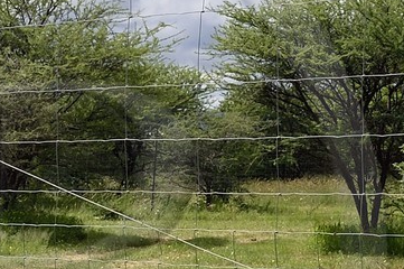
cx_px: -75
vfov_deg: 9.6
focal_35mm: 142
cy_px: 269
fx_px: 1592
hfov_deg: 14.0
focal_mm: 32
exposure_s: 1/400
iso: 200
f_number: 10
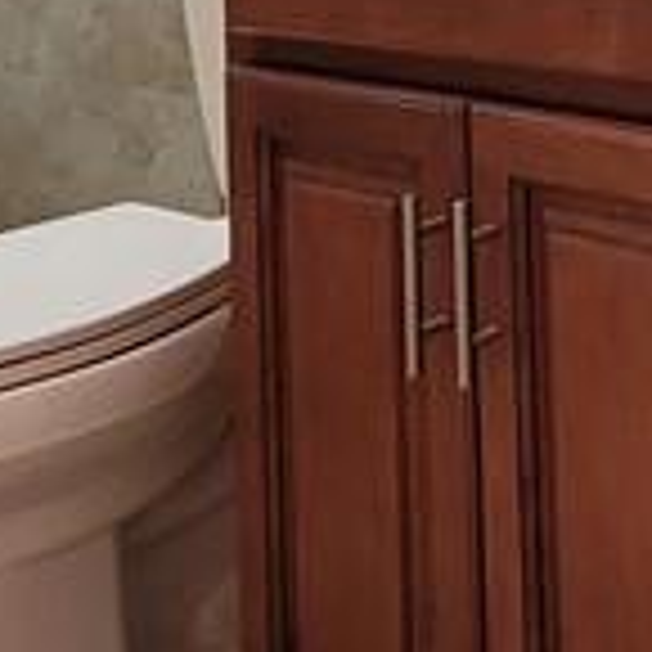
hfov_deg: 18.3
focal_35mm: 81
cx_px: 1048
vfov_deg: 18.1
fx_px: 1726
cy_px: -423
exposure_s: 1/59
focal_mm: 1.74
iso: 160
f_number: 2.2
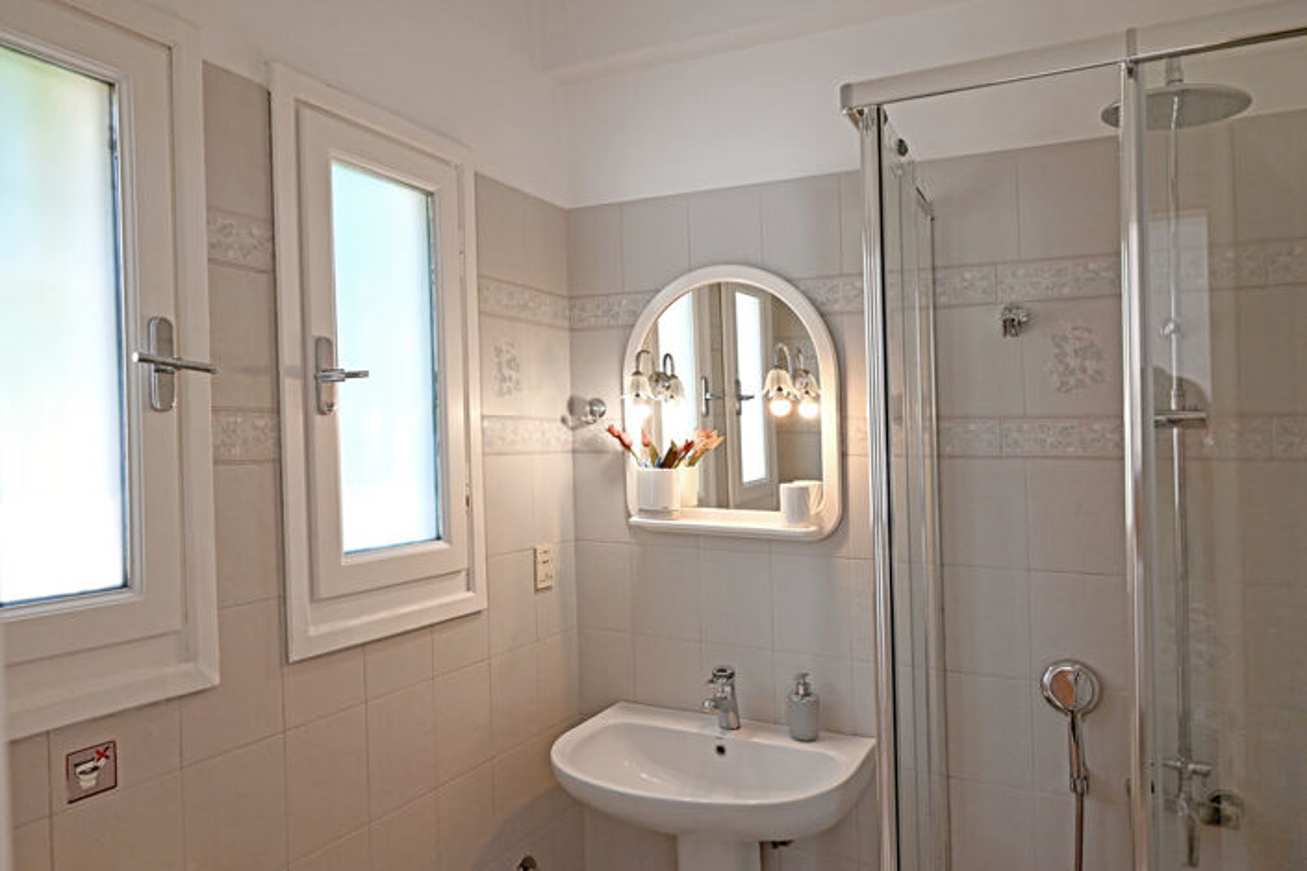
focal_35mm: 24
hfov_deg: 73.7
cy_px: 436
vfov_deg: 53.1
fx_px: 871
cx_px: 654
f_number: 7.1
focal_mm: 24
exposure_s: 1/100
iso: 1000
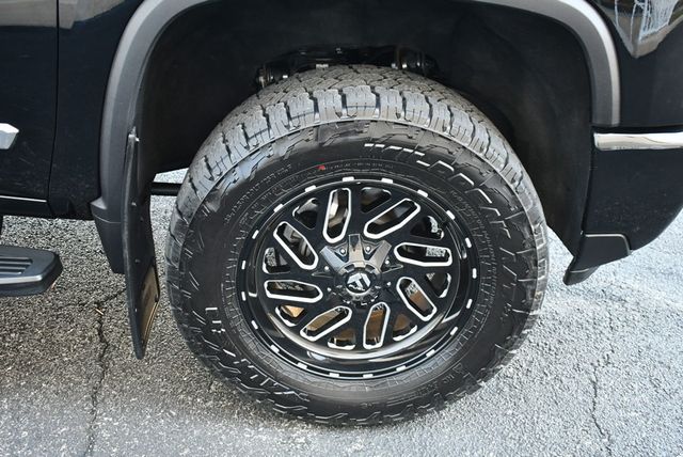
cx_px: 342
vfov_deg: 33.5
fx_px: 760
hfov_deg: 48.4
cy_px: 228
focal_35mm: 40
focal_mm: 20
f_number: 3.5
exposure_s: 1/125
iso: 1100
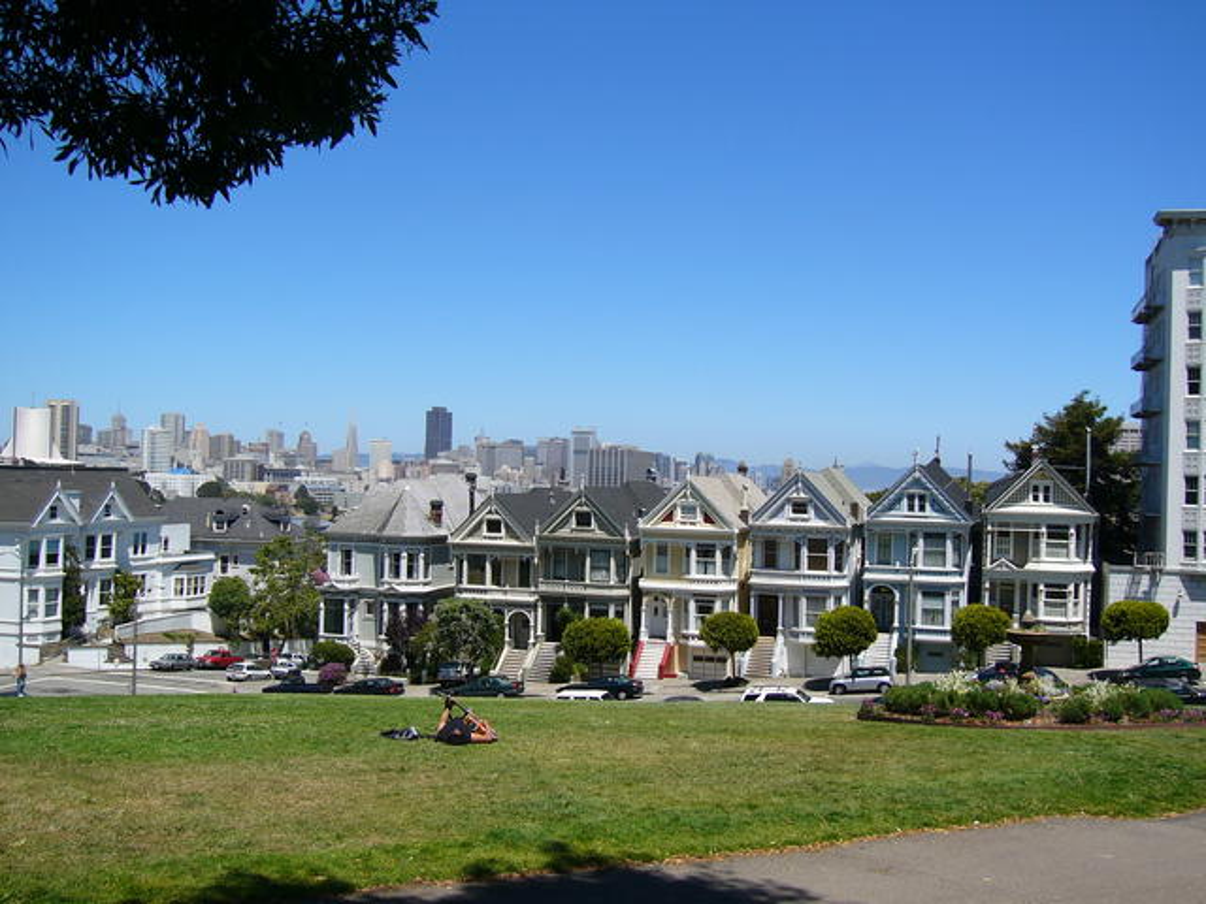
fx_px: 1219
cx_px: 603
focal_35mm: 35
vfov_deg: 40.7
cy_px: 452
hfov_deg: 52.6
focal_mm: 5.8
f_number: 8
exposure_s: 1/200
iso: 50
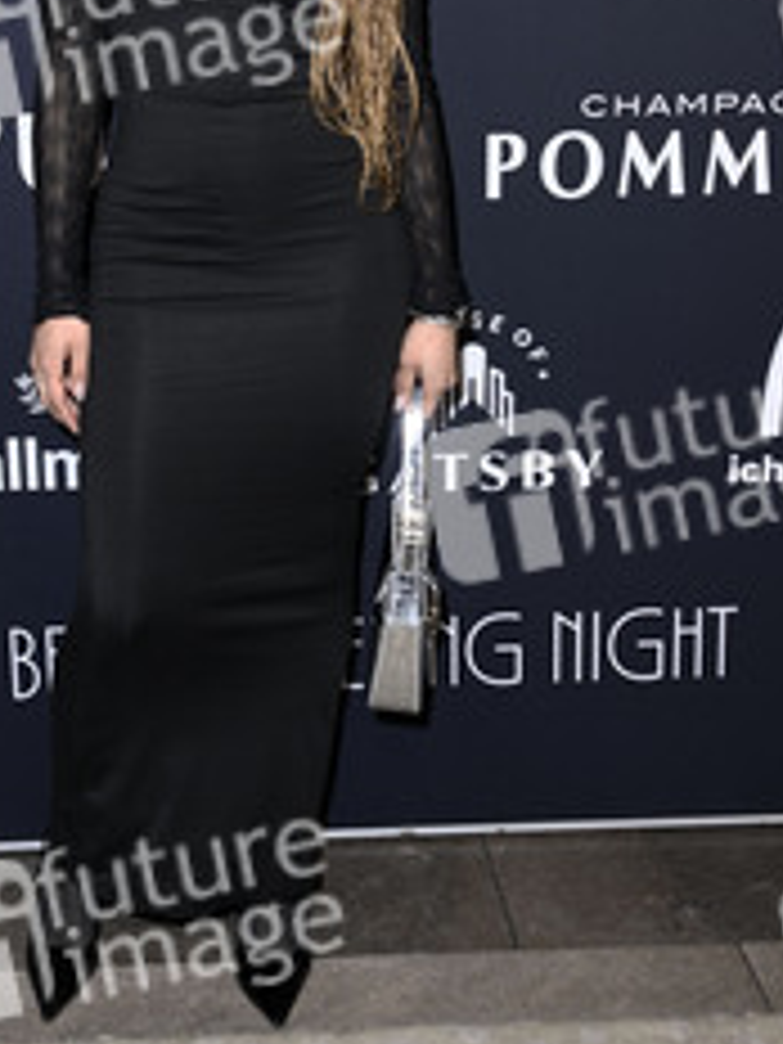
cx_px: 243
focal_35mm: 63
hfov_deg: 23.2
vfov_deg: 30.2
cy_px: 252
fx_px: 1900
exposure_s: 1/250
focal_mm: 38
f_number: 5.6
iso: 500
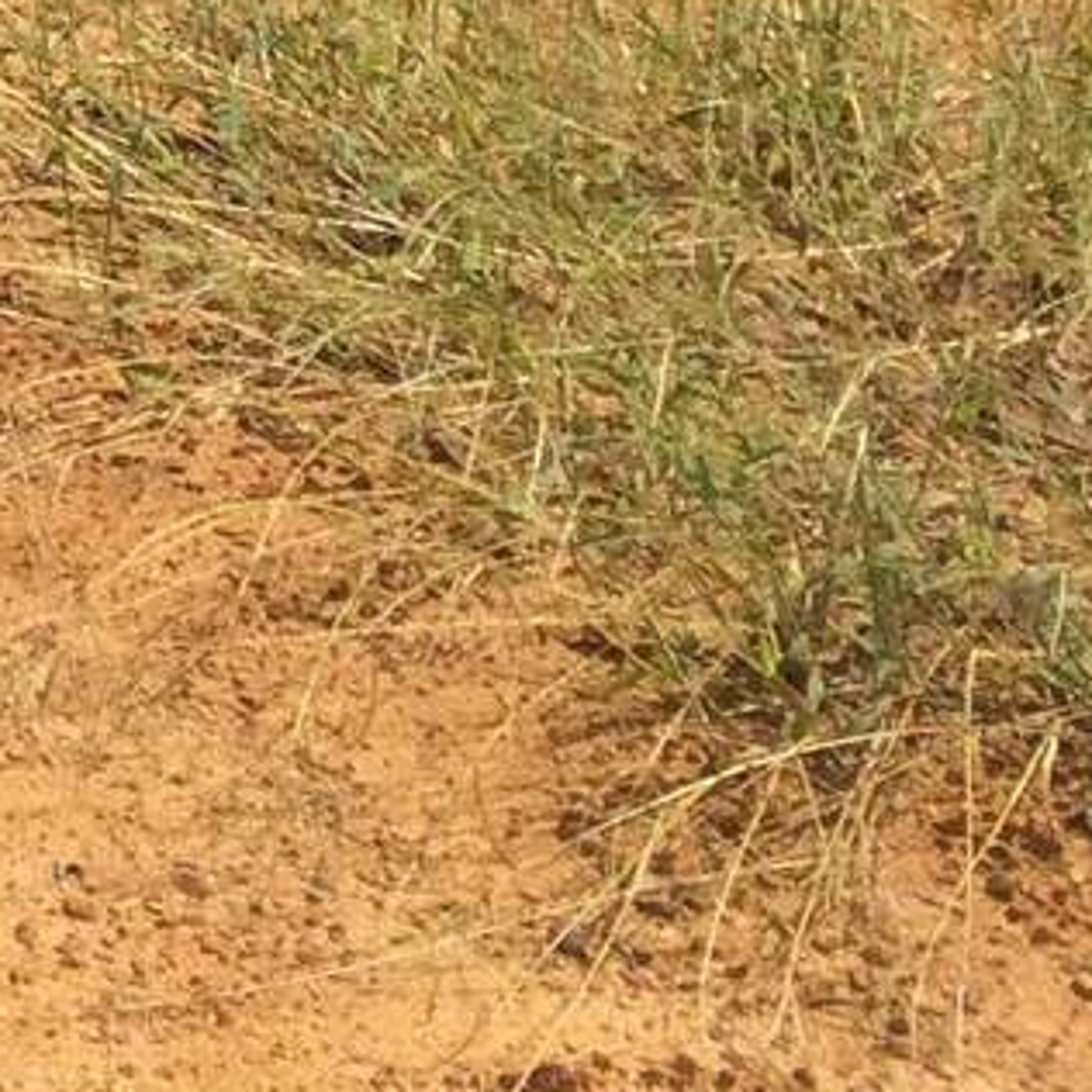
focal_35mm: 172
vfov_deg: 9.8
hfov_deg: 8.6
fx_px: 6139
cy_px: -702
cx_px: -2049
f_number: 2.2
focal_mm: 4.12
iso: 40
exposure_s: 1/2283
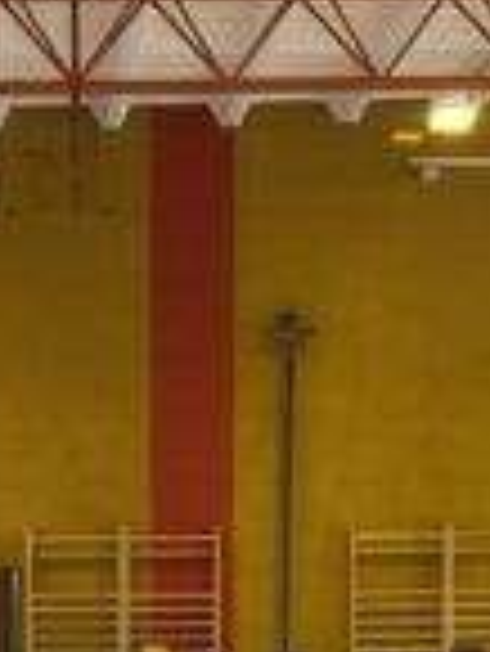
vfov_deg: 14.2
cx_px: 58
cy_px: 1016
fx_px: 2431
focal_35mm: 129
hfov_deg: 11.4
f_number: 1.8
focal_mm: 4.25
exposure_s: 1/100
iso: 64
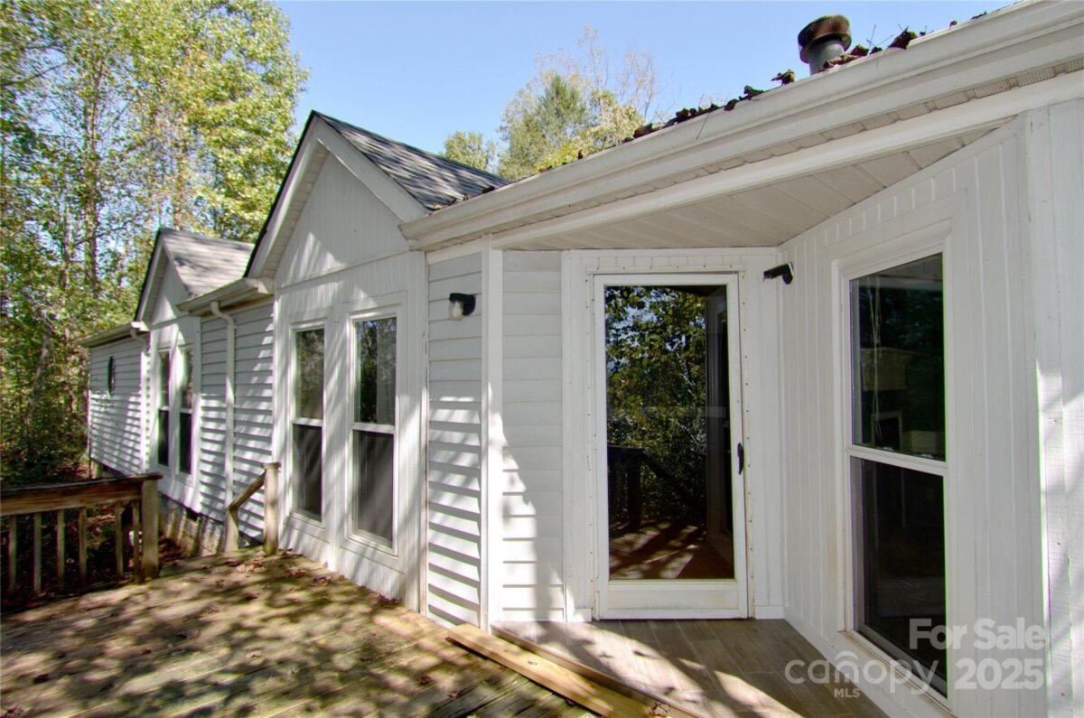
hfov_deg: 90.1
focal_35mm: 18
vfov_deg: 67.2
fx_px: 541
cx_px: 542
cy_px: 359
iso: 100
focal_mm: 12
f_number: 6.3
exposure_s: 1/250
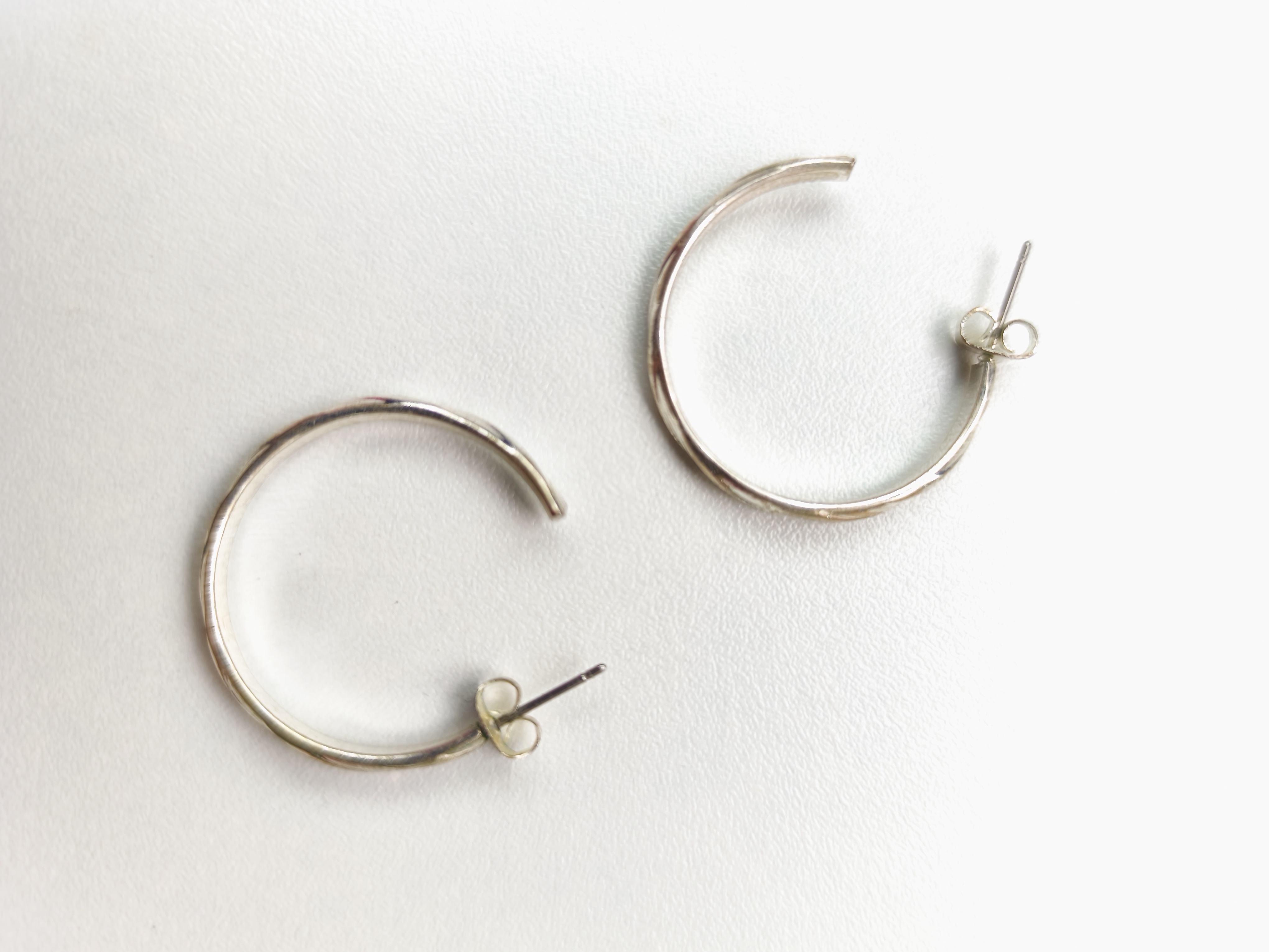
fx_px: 843
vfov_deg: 58.9
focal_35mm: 23
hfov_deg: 73.9
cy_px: 476
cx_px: 634
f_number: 1.65
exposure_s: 1/25
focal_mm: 6.14
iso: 50
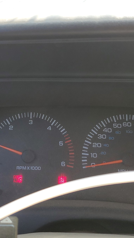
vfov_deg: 48.3
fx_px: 265
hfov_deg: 28.3
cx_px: 54
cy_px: 114
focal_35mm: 42
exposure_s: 1/227
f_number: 1.5
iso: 50
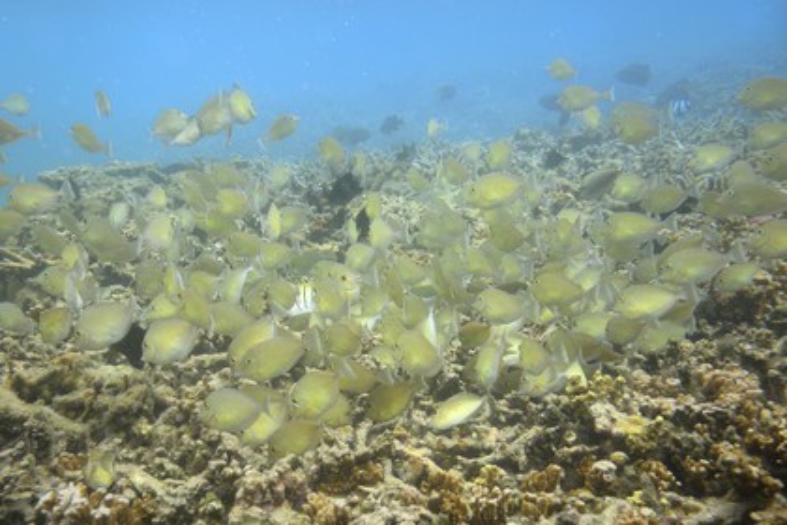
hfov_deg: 65.5
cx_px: 394
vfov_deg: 46.4
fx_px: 612
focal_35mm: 28
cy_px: 262
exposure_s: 1/160
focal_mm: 18.5
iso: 200
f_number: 5.6
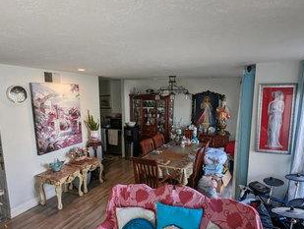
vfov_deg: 61.2
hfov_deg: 76.2
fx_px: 194
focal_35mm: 22
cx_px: 162
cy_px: 124
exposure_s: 1/135
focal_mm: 2.35
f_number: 2.2
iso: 197
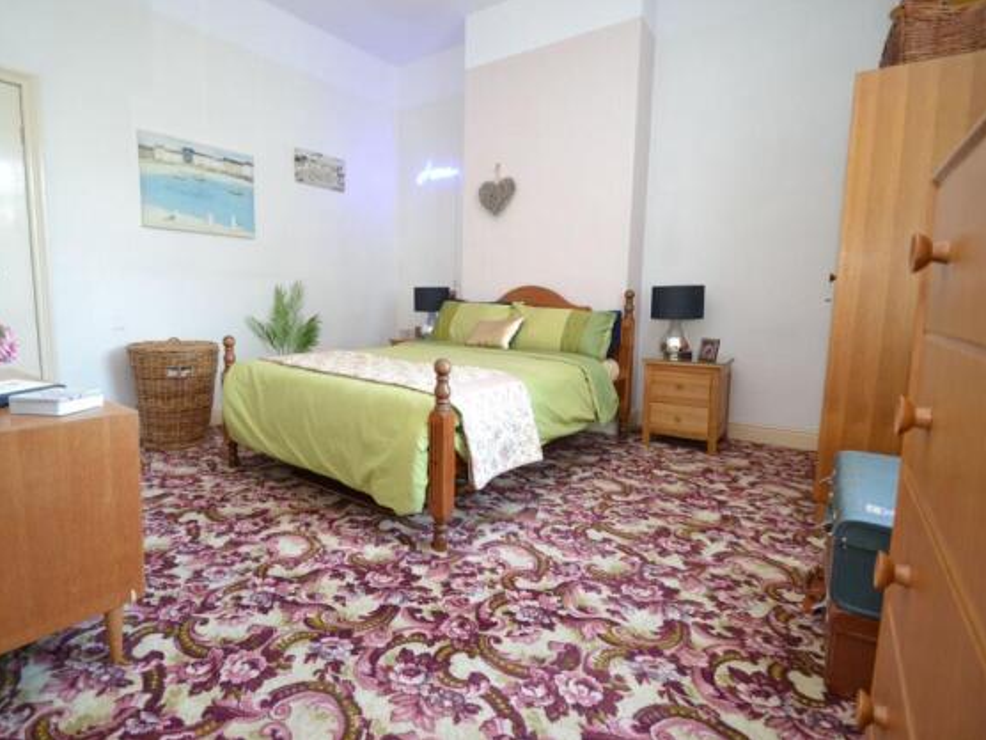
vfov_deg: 74.7
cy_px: 356
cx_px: 435
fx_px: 484
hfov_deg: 90.6
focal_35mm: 17
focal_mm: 10
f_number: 3.5
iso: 1250
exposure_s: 1/60
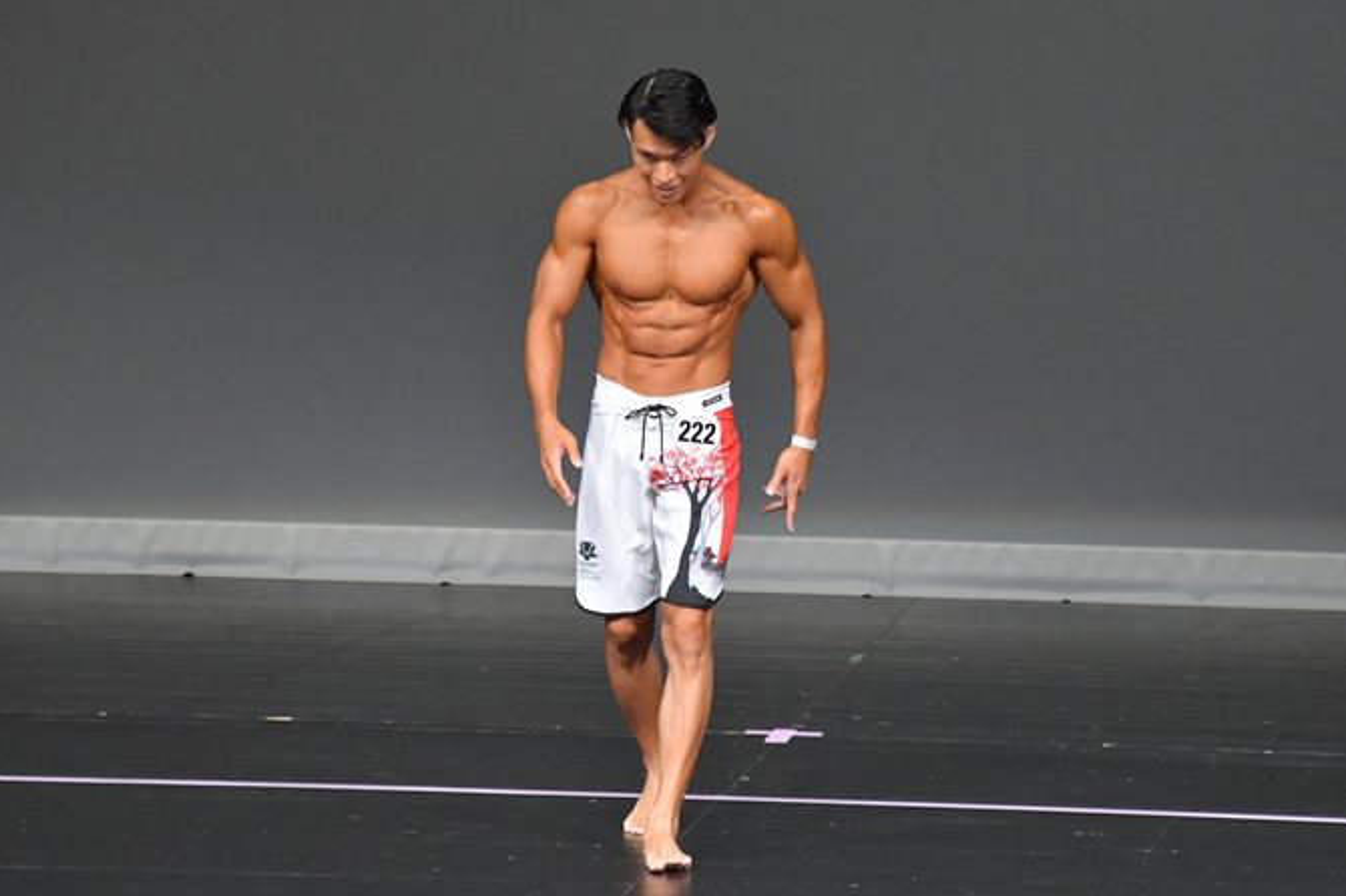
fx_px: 14910
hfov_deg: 5.2
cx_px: 740
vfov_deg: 3.4
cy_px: 420
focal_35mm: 399
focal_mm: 230
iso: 5000
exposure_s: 1/400
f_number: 5.6
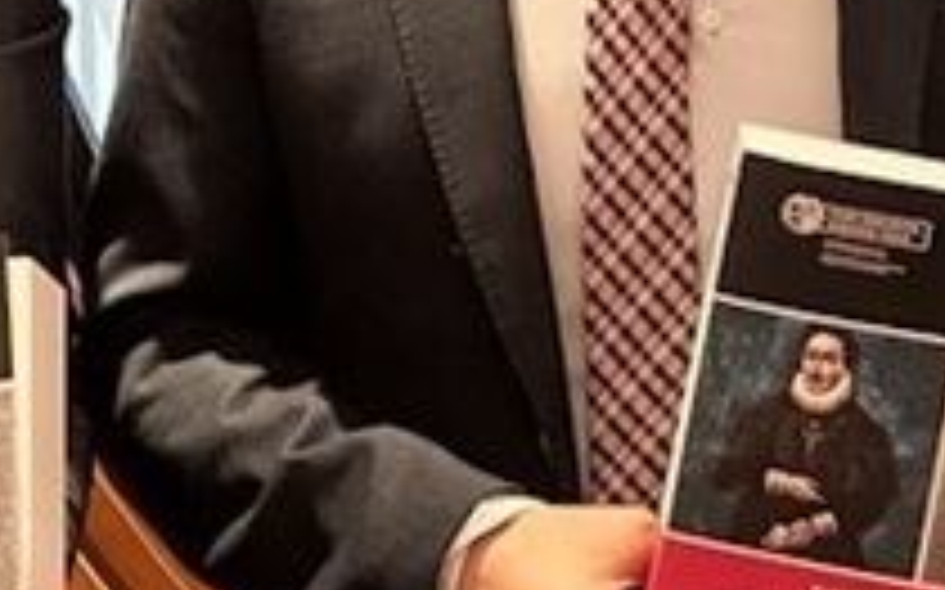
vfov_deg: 4.6
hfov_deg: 7.4
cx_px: -130
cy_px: -354
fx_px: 7259
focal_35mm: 282
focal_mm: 9
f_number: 2.8
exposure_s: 1/49
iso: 320
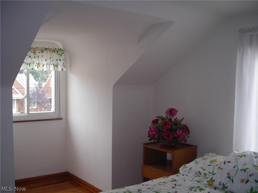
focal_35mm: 38
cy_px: 96
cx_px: 129
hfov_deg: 49.0
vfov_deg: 37.7
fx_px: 283
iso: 50
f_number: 3.2
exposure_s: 1/42
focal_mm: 6.3
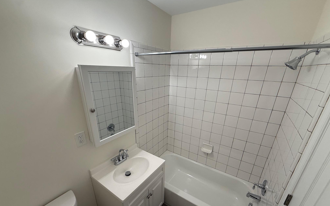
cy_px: 121
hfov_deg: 101.5
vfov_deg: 74.2
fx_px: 135
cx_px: 165
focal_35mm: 15
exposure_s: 1/120
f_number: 2.2
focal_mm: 2.22
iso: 80
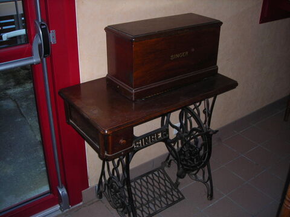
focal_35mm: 38
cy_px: 108
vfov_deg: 37.7
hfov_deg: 49.0
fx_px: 318
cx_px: 145
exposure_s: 1/60.1
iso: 52
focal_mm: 6.3
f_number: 3.2
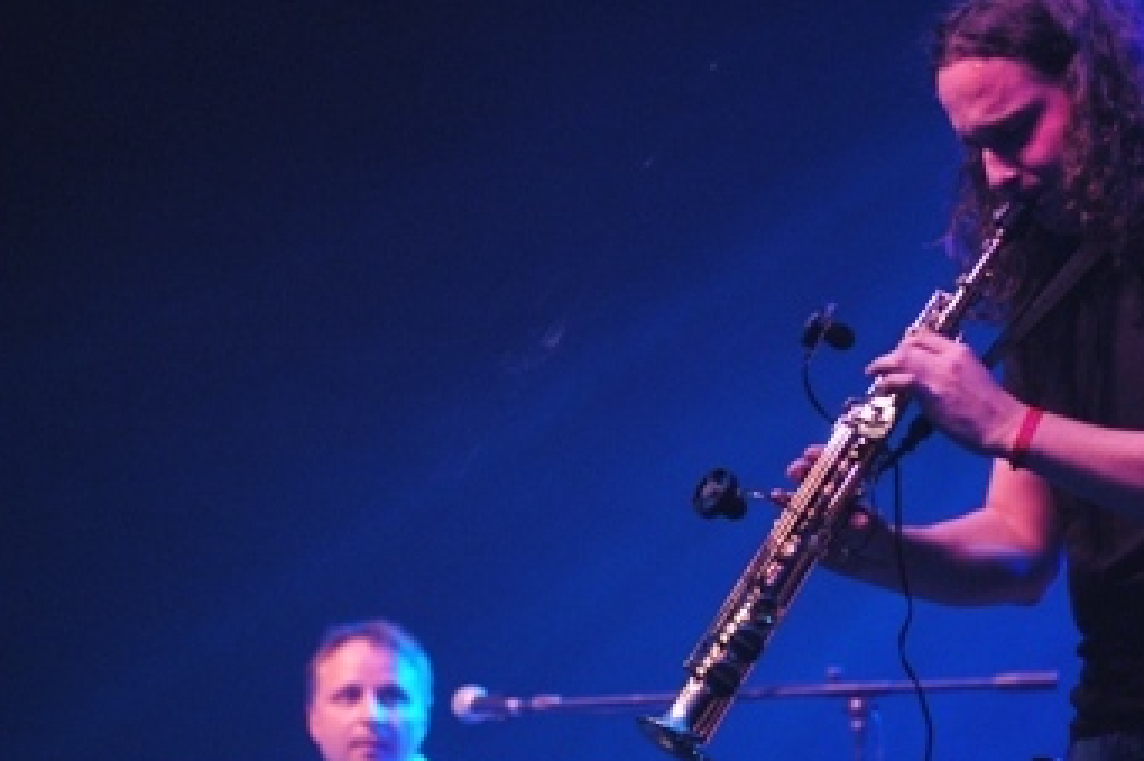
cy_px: 391
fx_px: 5016
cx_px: 707
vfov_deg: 8.7
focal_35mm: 158
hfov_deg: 13.0
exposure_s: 1/100
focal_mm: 80
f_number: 2.8
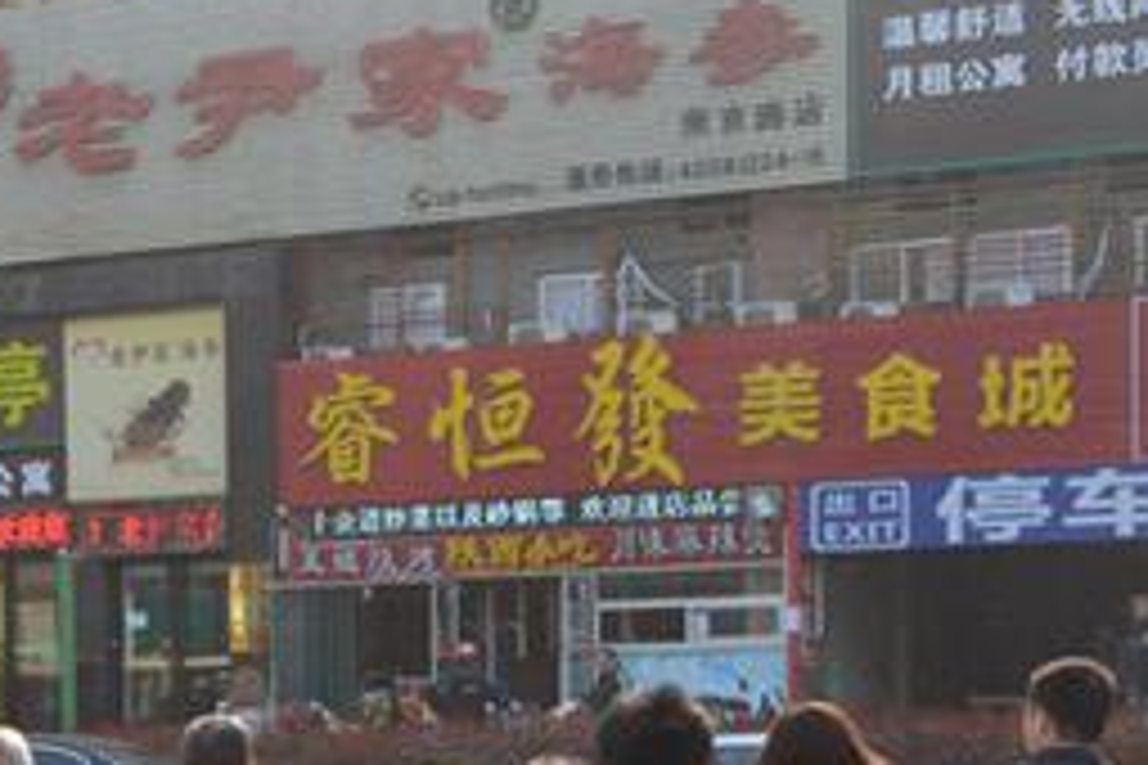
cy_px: 900
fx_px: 3125
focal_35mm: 98
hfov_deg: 19.6
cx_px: -212
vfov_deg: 13.6
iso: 400
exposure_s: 1/250
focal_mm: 26
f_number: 8
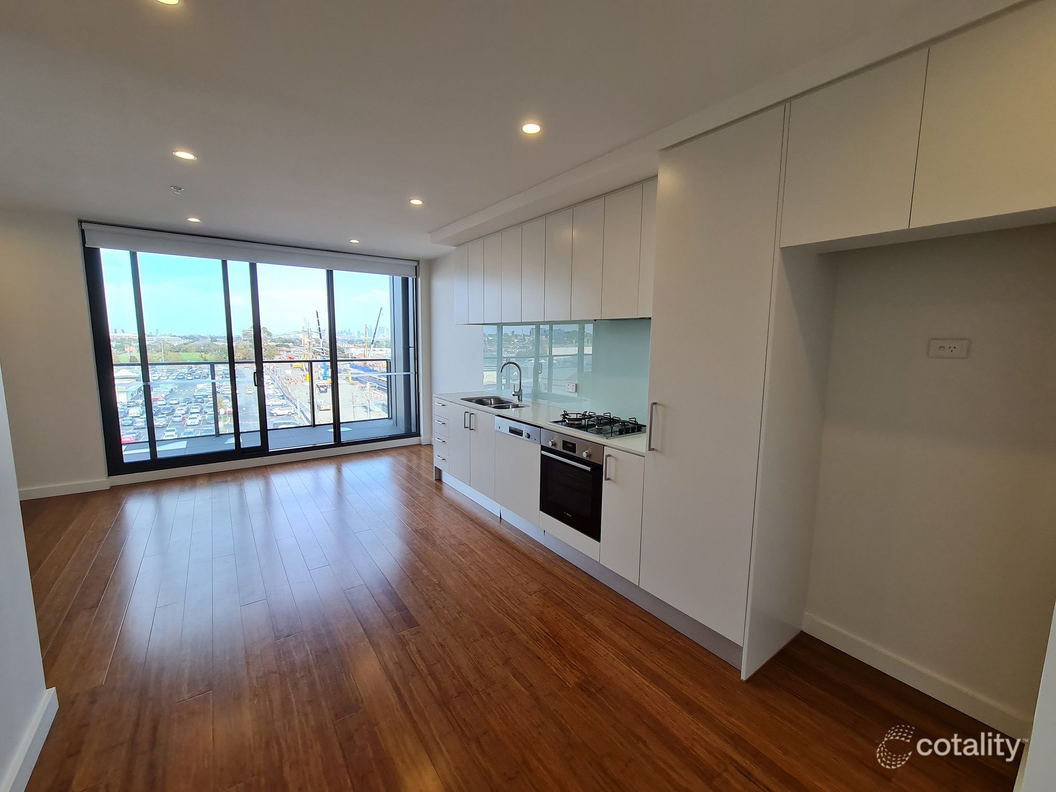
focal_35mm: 13
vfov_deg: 89.9
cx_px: 528
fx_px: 397
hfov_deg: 106.2
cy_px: 396
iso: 64
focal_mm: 2.2
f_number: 2.2
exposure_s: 1/160
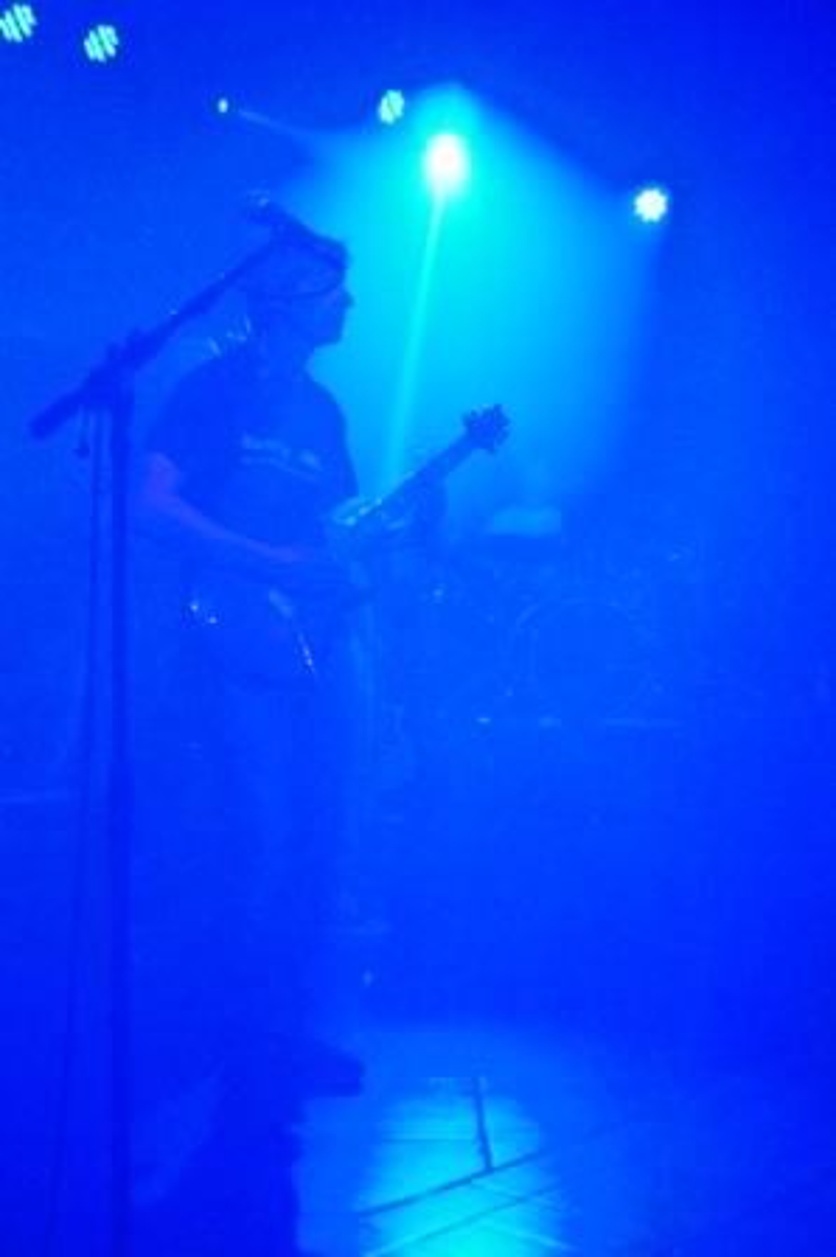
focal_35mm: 52
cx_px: 418
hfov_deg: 25.7
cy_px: 628
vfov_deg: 37.9
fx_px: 1831
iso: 3200
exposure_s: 1/125
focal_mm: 35
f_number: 4
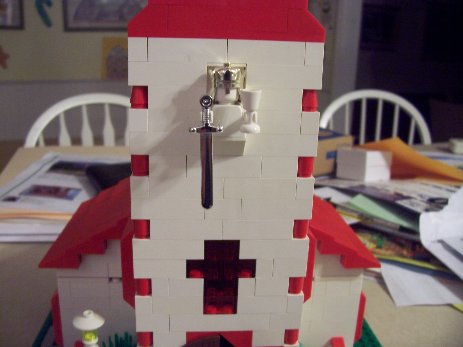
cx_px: 232
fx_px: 455
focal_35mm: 34
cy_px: 174
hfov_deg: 54.0
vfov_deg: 41.8
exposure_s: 1/10
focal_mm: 5.6
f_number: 2.7
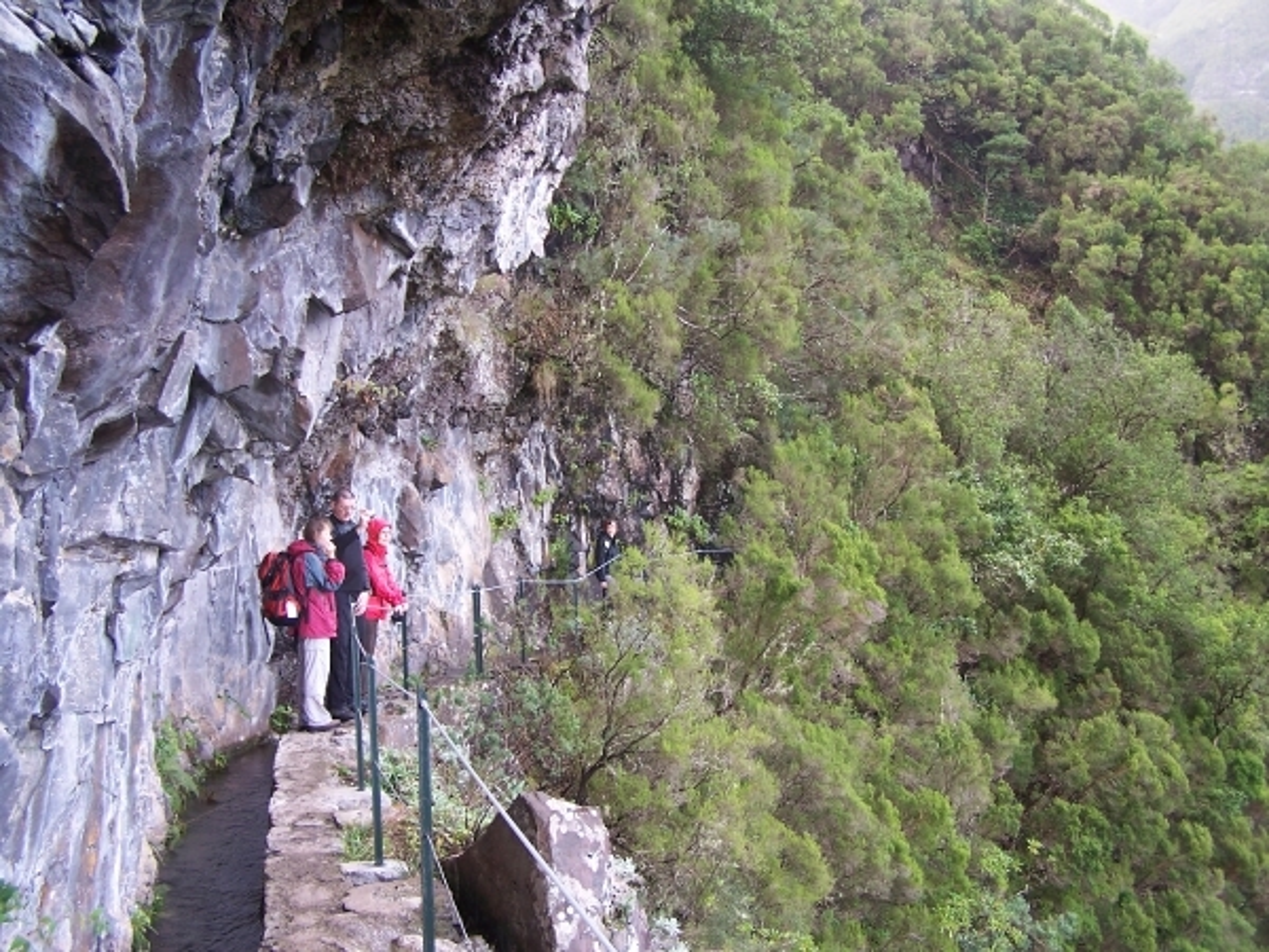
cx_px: 634
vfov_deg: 37.7
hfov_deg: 49.0
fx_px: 1393
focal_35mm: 38
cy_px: 476
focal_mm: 6.3
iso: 80
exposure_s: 1/30
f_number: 2.8
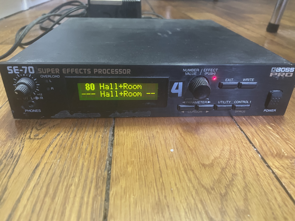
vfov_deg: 53.1
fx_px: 222
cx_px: 148
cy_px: 110
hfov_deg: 67.3
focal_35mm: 26
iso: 640
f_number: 1.6
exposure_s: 1/25
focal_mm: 4.2
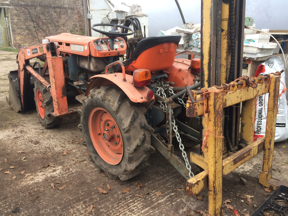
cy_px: 108
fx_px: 241
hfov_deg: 61.7
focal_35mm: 29
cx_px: 144
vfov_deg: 48.2
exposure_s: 1/40
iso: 40
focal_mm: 4.15
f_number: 2.2
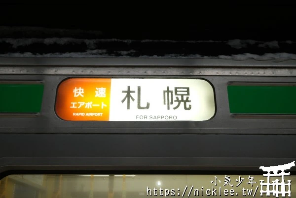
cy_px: 99
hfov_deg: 53.1
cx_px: 148
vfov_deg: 36.9
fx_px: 296
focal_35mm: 36
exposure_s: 1/60
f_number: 4
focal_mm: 24
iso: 1000
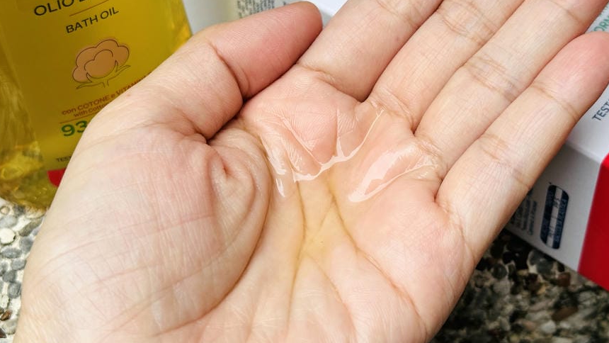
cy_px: 101
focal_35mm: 73
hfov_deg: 29.0
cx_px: 324
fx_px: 1179
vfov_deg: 16.5
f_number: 1.78
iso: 64
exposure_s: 1/1323
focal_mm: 6.86
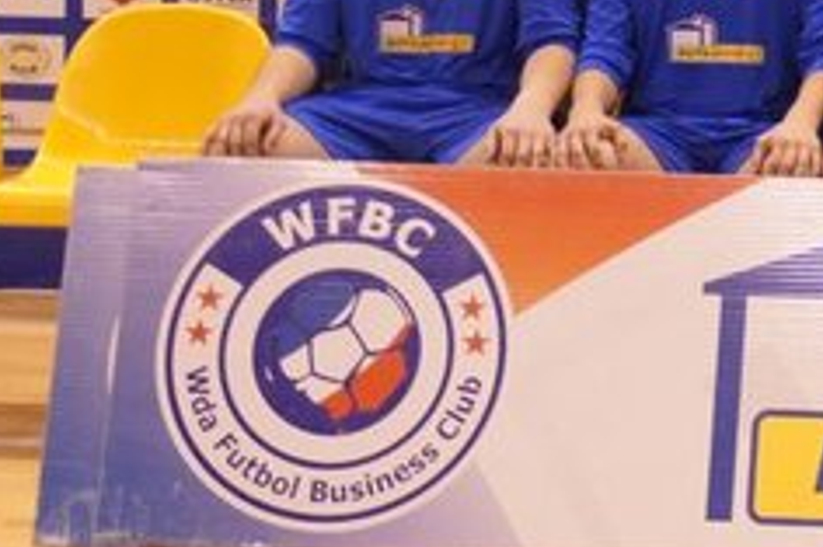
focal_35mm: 144
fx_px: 3298
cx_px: 1112
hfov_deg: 13.6
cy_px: -80
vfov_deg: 9.4
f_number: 5
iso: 1600
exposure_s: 1/100
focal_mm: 35
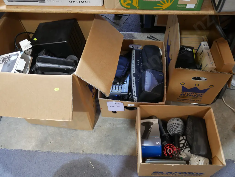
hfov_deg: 59.9
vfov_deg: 46.8
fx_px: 204
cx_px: 118
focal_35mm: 30
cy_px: 88
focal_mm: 15
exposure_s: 1/60
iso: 640
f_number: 3.6
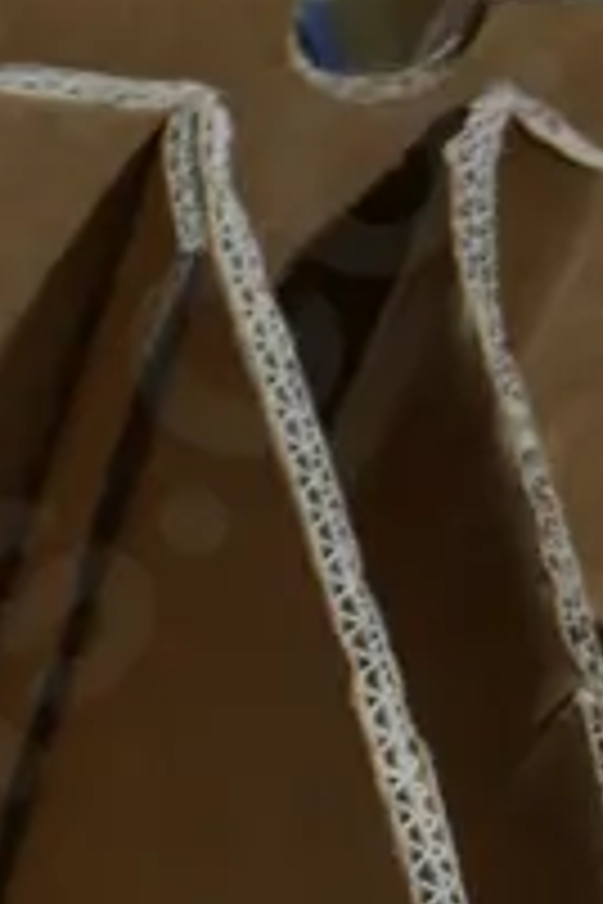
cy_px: 1498
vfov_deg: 11.4
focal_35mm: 170
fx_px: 4271
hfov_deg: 7.7
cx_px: -632
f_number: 3.6
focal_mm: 16
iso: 200
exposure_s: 1/80
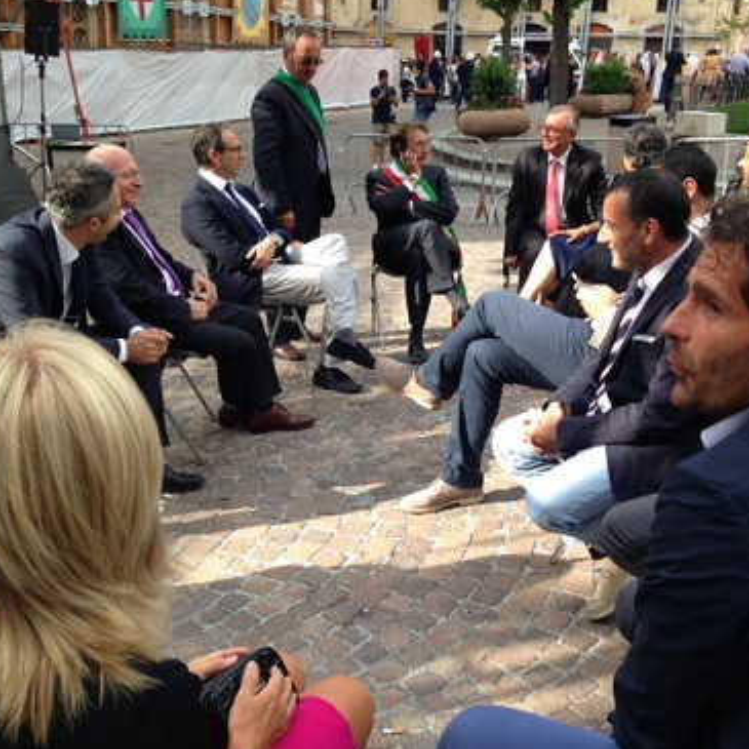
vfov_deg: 41.9
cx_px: 423
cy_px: 372
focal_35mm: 40
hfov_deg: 41.8
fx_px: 979
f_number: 2.4
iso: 50
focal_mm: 4.13
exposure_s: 1/281
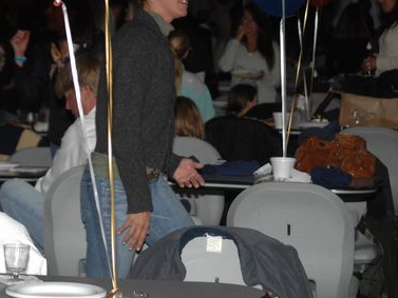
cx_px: 138
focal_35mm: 171
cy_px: 122
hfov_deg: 11.5
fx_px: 1967
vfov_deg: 8.7
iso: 400
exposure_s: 1/125
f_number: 4.8
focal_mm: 70
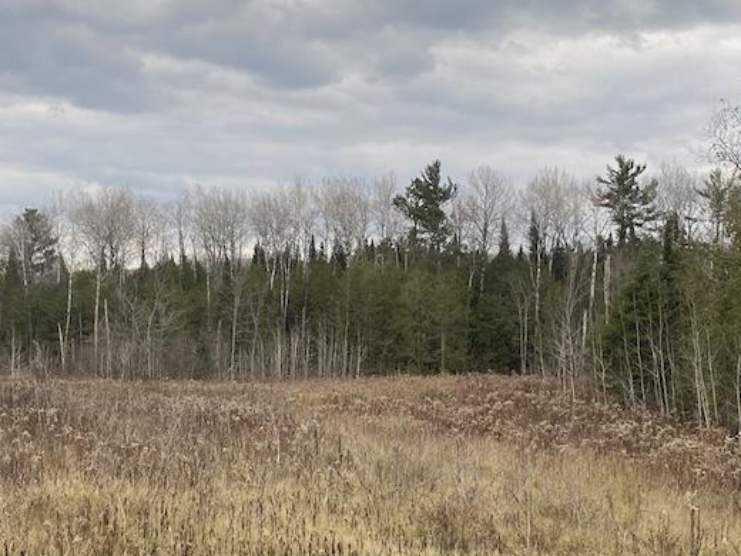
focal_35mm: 64
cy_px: 324
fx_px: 1370
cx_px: 249
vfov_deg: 22.9
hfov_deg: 30.1
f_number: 1.8
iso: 32
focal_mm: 4.25
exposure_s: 1/122
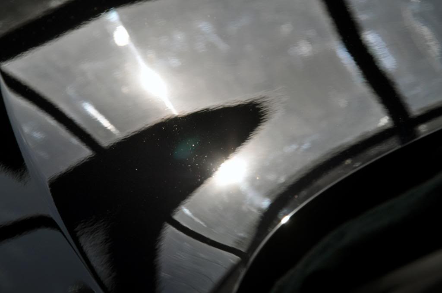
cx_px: 221
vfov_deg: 5.9
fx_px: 2851
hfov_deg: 8.9
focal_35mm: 232
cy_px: 146
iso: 200
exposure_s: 1/1600
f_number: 11
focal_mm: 155
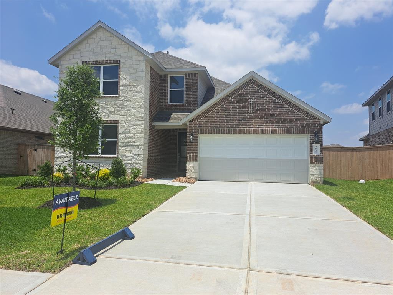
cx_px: 196
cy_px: 148
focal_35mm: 24
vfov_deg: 56.8
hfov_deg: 71.6
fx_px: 272
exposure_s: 1/1938
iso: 50
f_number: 1.8
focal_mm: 5.23
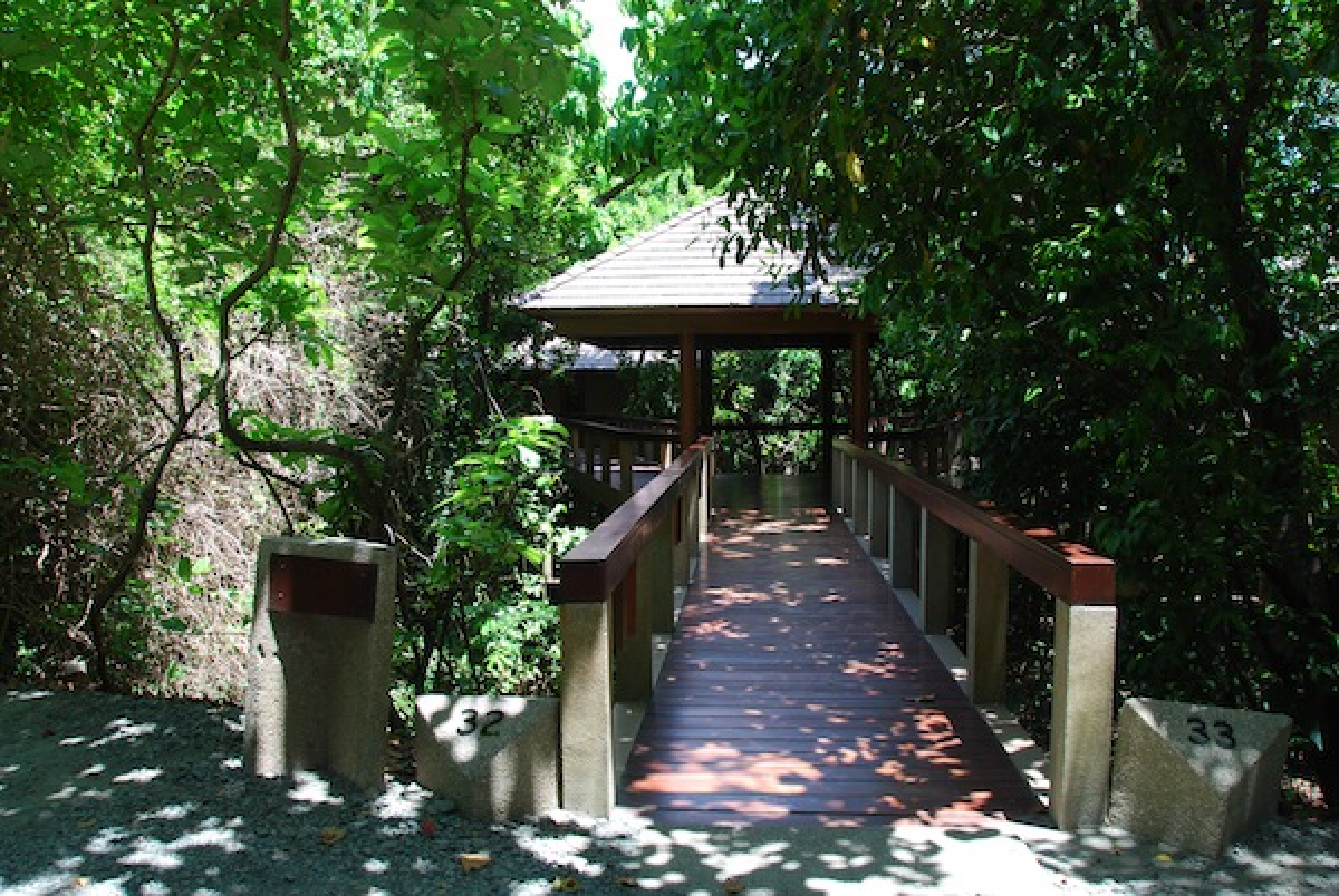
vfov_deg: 48.1
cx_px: 670
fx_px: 1006
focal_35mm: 27
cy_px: 448
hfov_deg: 67.3
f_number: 5
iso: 200
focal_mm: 18
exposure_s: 1/100
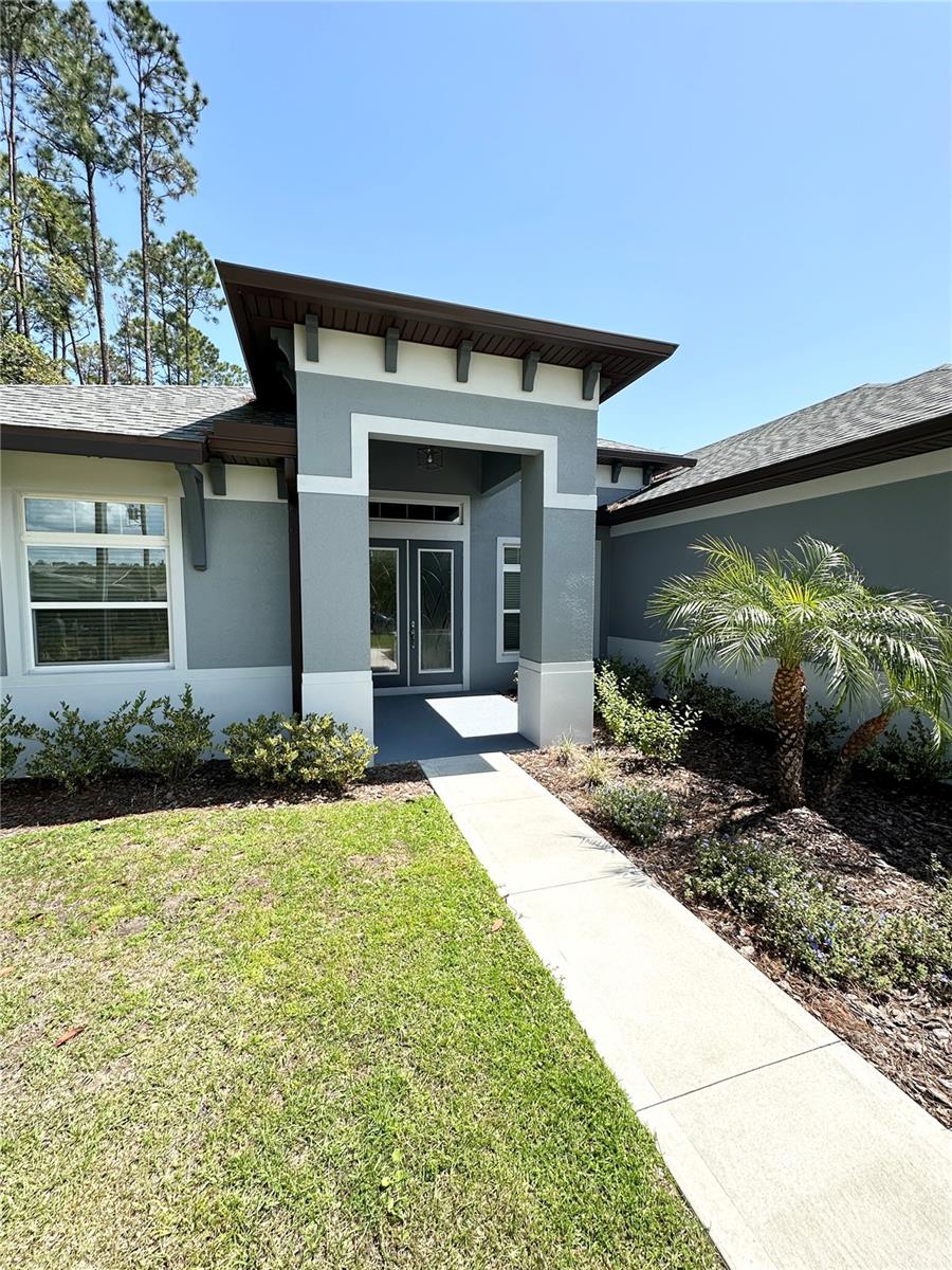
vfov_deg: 102.1
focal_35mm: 14
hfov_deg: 85.7
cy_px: 635
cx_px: 476
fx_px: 513
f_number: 2.2
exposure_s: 1/1135
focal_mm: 2.22
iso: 50
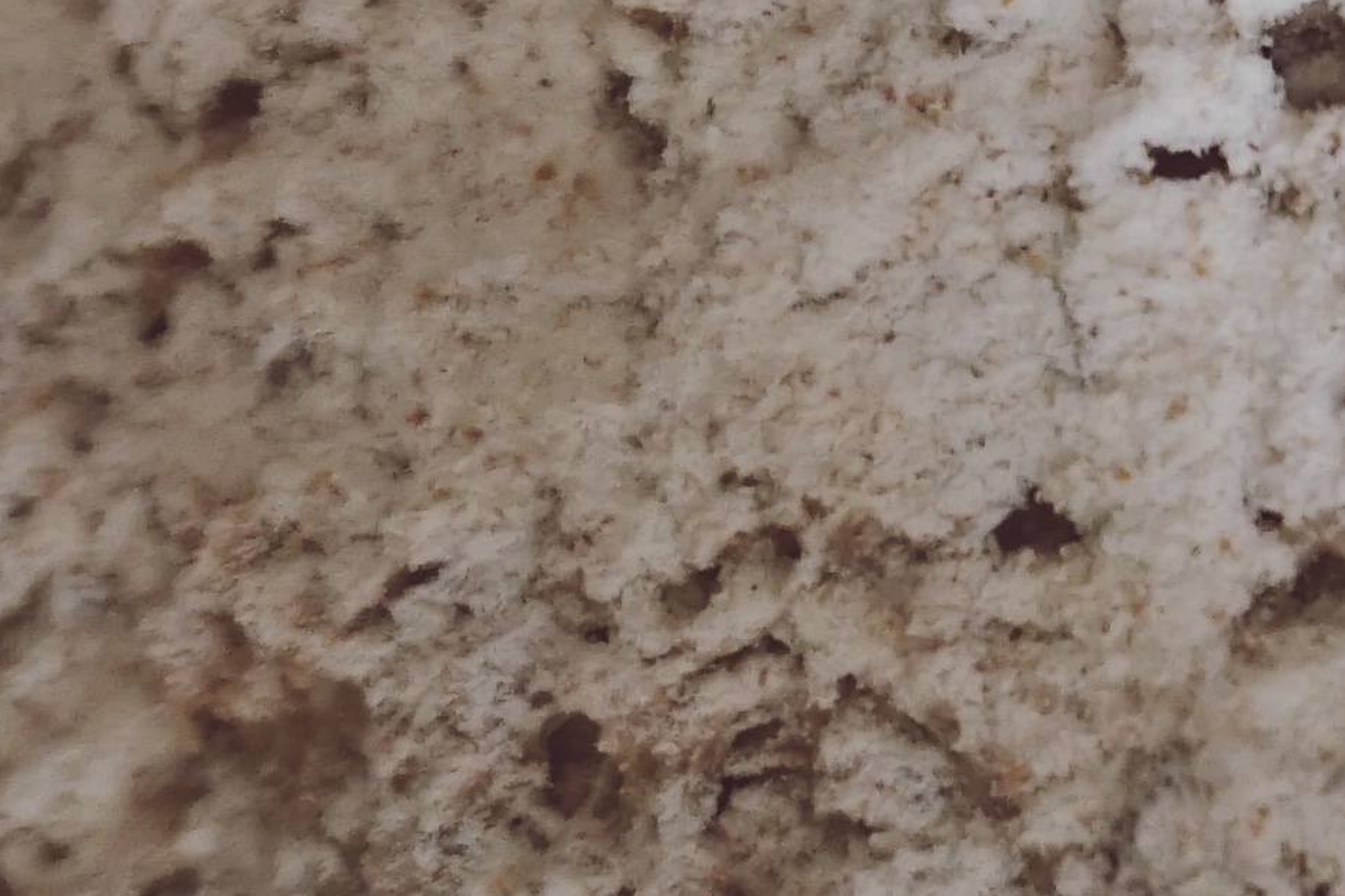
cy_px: -256
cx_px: 2177
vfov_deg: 8.8
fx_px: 5715
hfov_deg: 12.6
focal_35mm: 153
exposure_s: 1/60
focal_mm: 16
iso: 400
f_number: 4
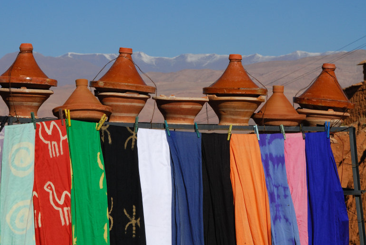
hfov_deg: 13.8
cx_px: 179
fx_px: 1512
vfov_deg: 9.3
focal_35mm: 149
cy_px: 119
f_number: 18
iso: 200
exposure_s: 1/250
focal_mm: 95
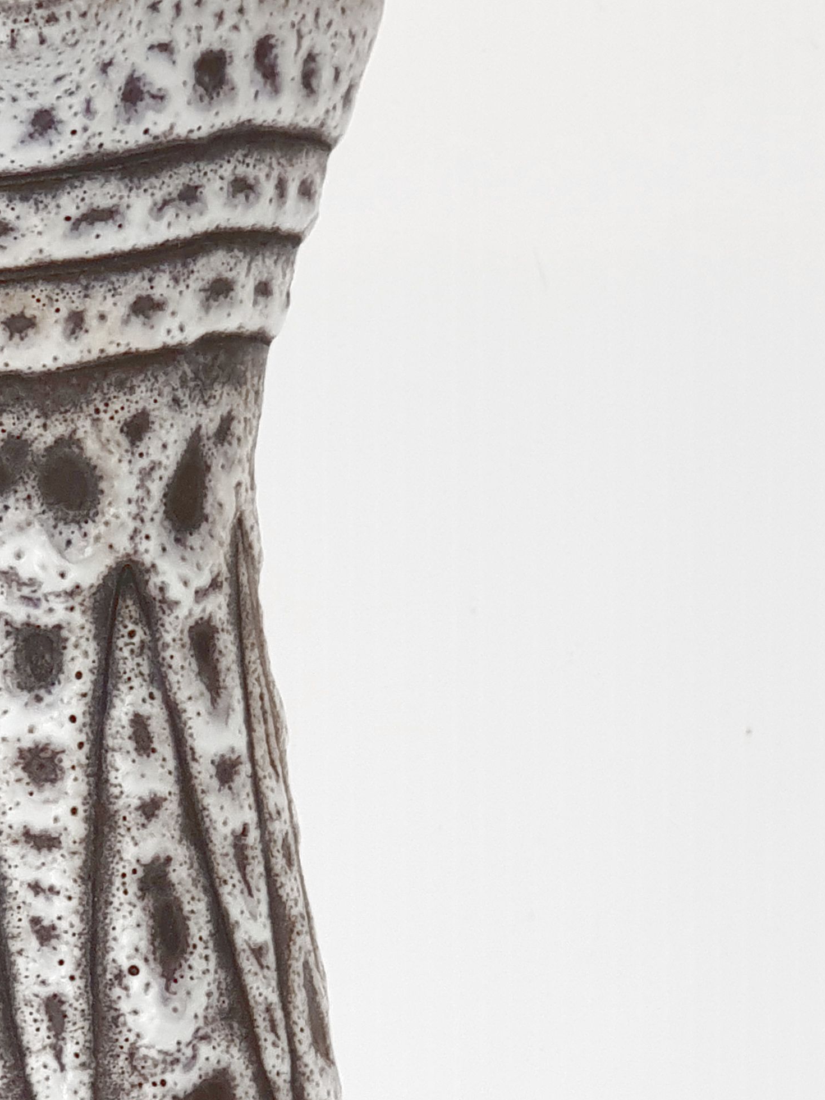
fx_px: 3399
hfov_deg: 13.7
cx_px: 29
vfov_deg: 18.1
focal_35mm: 107
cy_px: 1005
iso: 80
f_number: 2.4
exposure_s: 1/33
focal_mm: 6
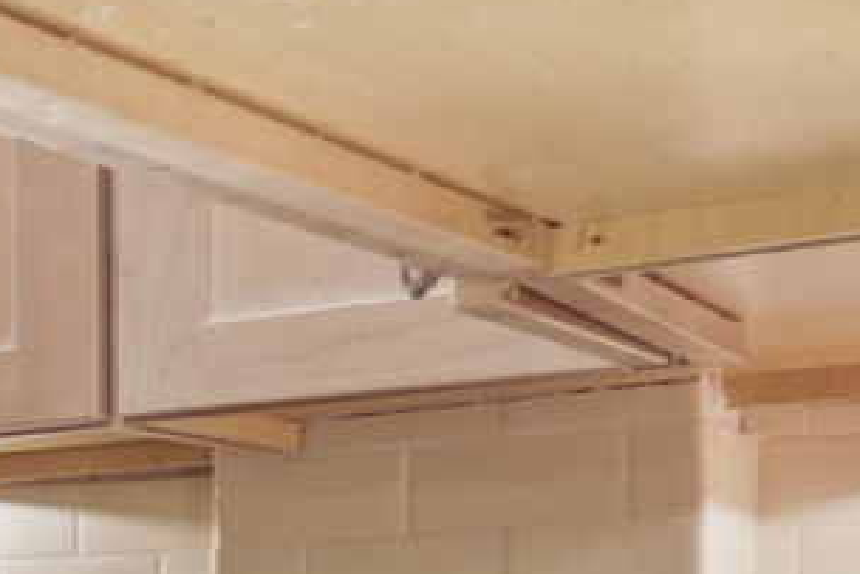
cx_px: -1075
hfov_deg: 16.0
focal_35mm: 79
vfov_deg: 16.5
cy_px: 700
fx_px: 1888
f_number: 7.1
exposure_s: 1/1.67
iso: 320
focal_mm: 10
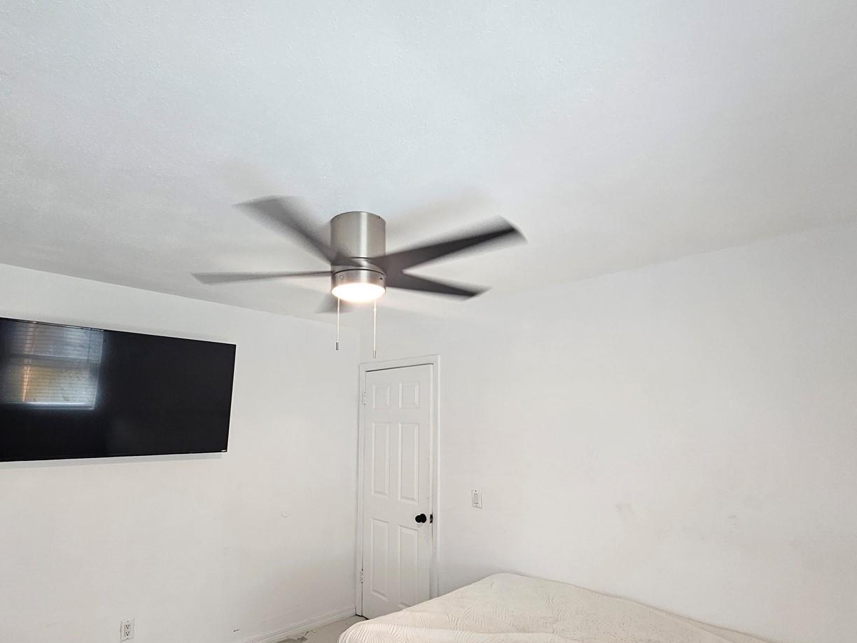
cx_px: 375
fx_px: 421
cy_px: 383
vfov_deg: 74.0
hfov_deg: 90.6
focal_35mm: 17
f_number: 2.2
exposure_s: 1/60
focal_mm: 2.2
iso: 80
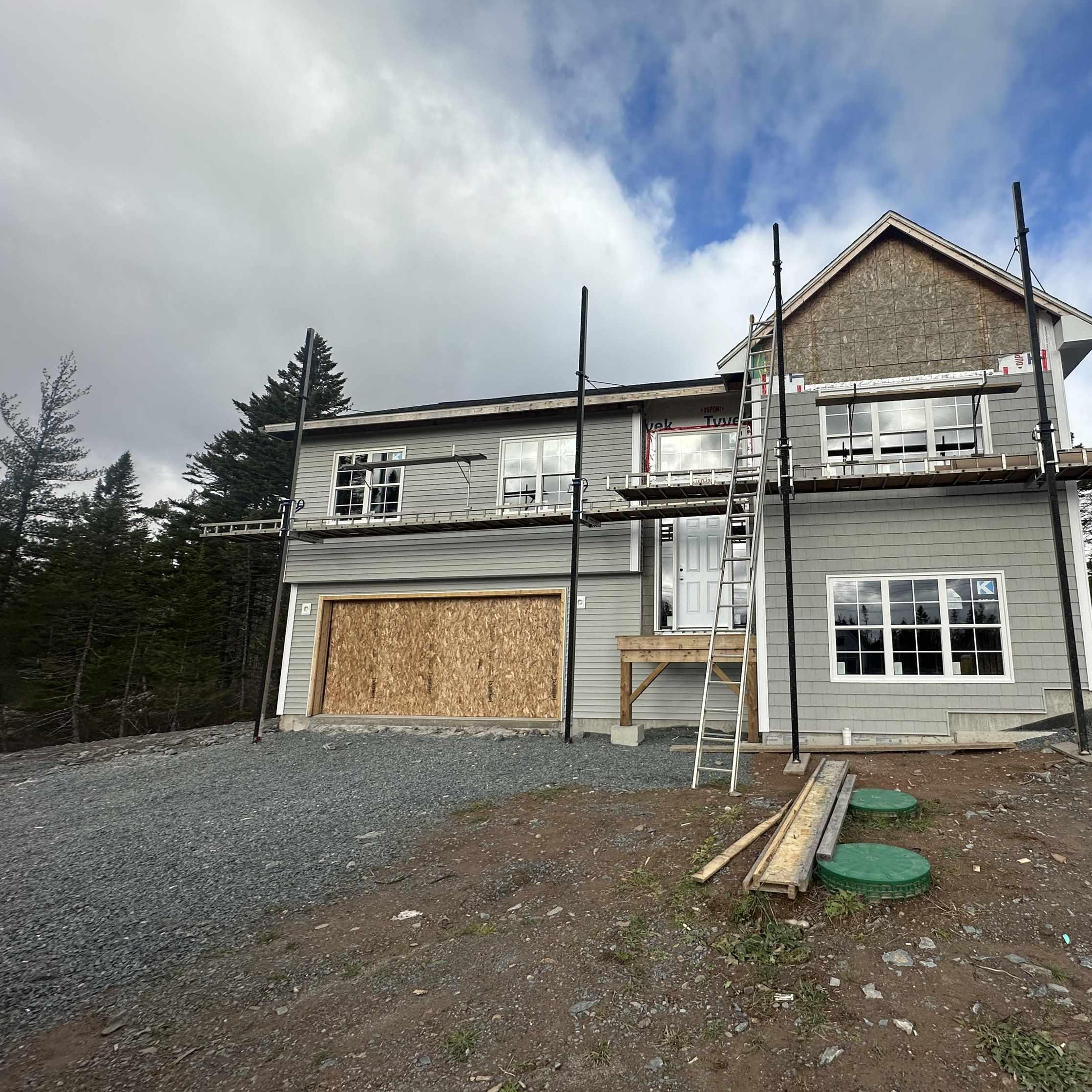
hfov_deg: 82.0
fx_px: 607
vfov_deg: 84.0
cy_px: 538
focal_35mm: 17
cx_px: 700
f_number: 2.2
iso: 50
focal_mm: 2.22
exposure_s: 1/1350
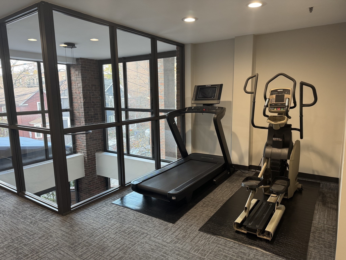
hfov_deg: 71.6
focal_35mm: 24
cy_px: 130
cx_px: 173
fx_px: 240
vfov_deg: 56.8
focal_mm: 6.76
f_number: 1.78
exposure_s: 1/61
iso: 200
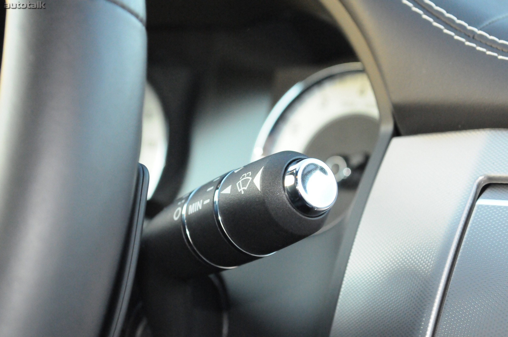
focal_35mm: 82
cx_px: 254
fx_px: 1163
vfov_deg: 16.5
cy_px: 168
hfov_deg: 24.6
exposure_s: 1/60
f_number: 8
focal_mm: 55
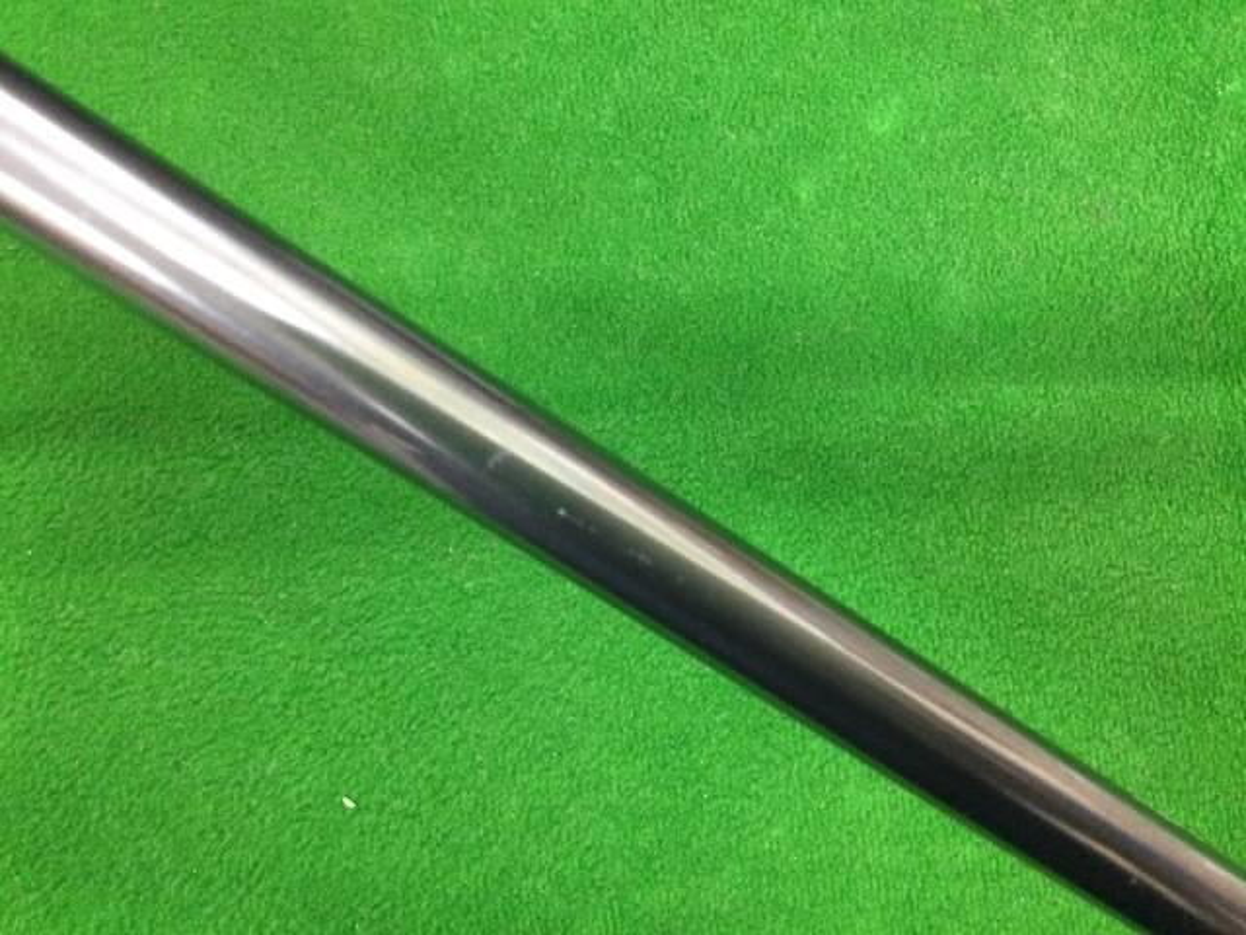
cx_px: 623
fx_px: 1116
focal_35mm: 31
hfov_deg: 58.4
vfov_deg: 45.4
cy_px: 468
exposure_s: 1/20
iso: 200
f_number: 2.4
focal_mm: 3.3
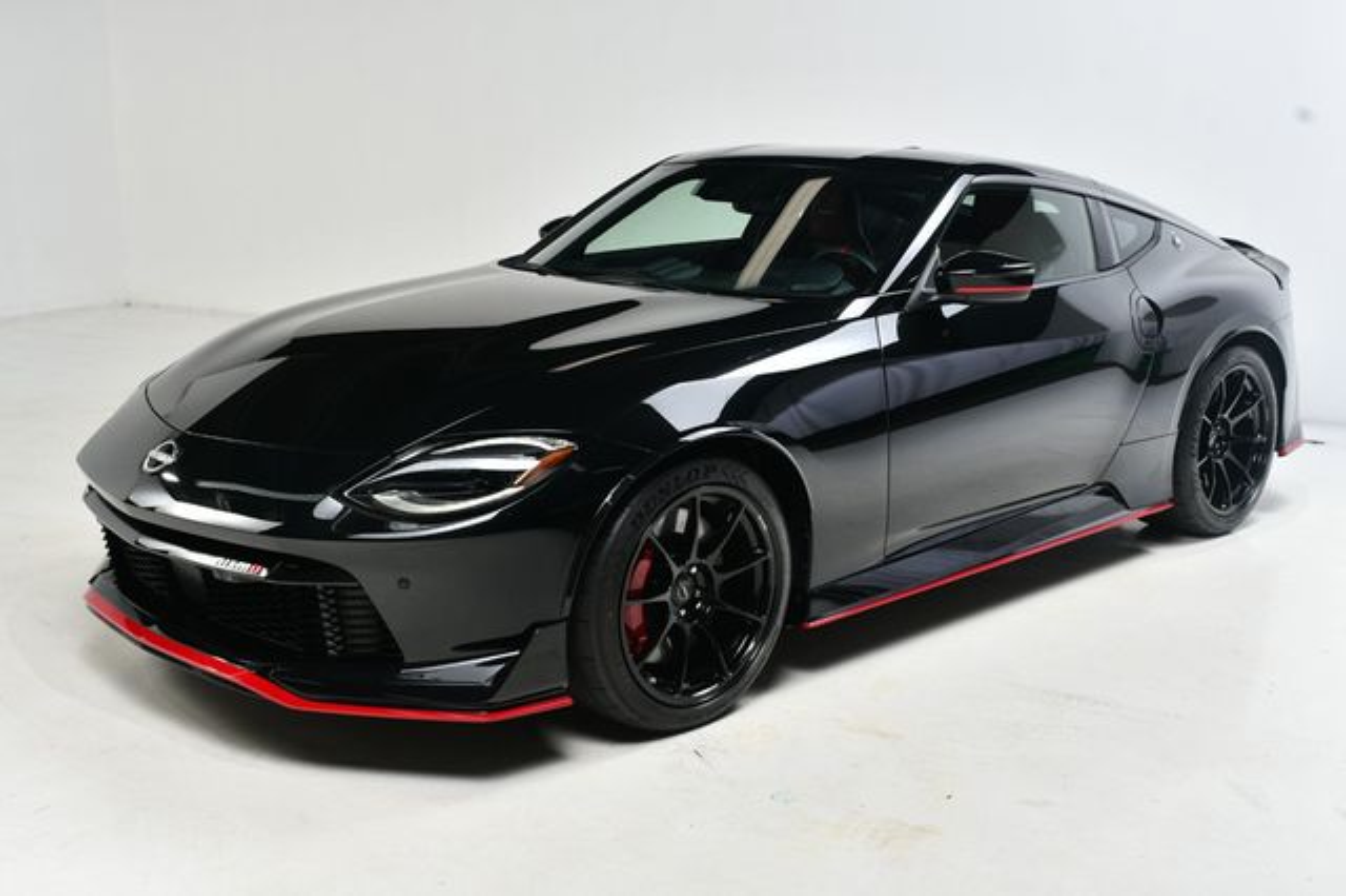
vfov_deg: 33.4
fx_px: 1495
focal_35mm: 40
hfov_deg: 48.5
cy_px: 448
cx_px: 673
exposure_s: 1/160
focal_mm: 27
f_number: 10
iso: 100
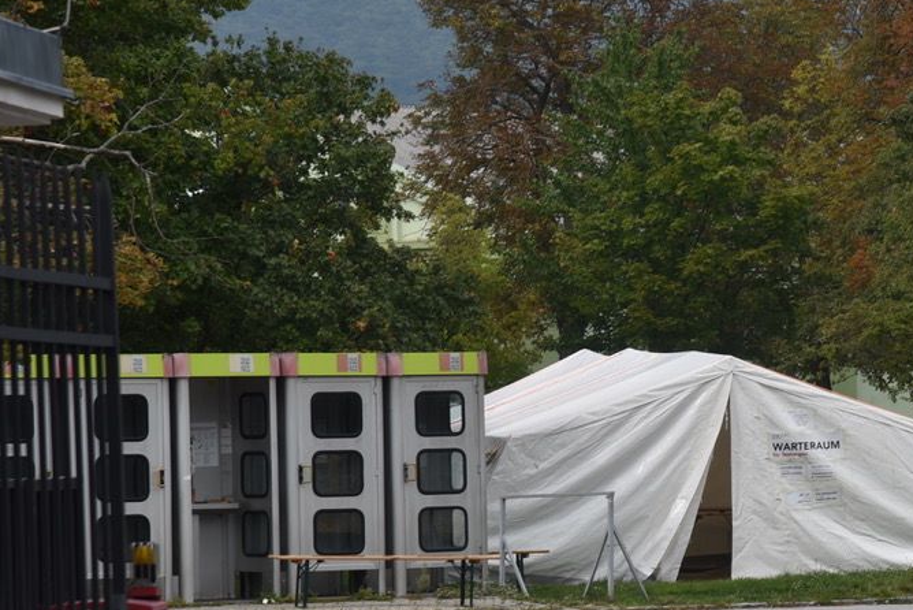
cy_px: 464
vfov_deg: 6.0
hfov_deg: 8.9
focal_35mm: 230
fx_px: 5835
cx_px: 754
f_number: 6.3
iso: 200
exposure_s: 1/640
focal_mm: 120
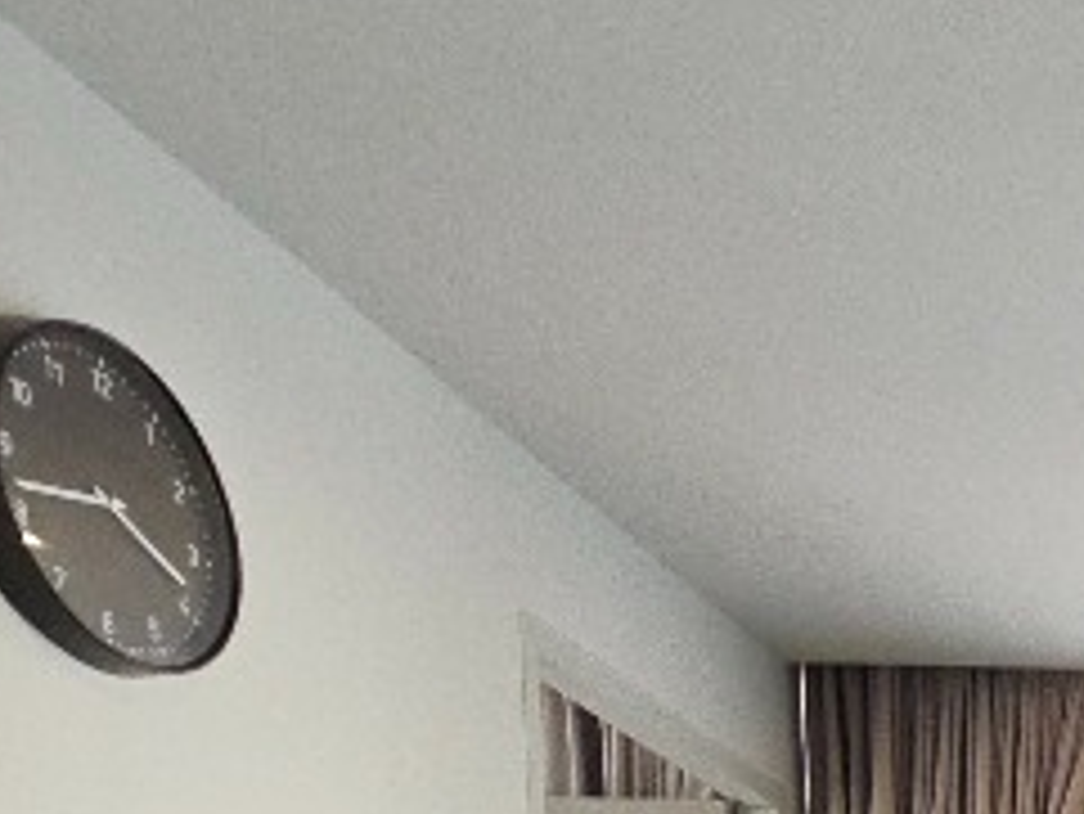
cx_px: 1673
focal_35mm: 54
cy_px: 1502
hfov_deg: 25.5
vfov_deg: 19.5
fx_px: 1692
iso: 160
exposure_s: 1/50
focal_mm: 2.2
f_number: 2.2
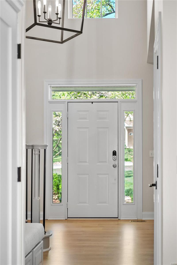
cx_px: 88
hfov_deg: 27.0
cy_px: 132
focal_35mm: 50
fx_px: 369
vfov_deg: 39.6
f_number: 2
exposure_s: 1/40
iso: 160
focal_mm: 25
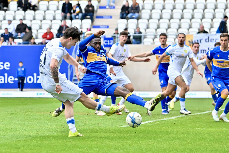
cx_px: 114
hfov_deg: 10.5
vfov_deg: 7.0
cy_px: 76
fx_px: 1240
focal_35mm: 195
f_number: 5.3
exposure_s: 1/1600
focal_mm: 195
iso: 2500
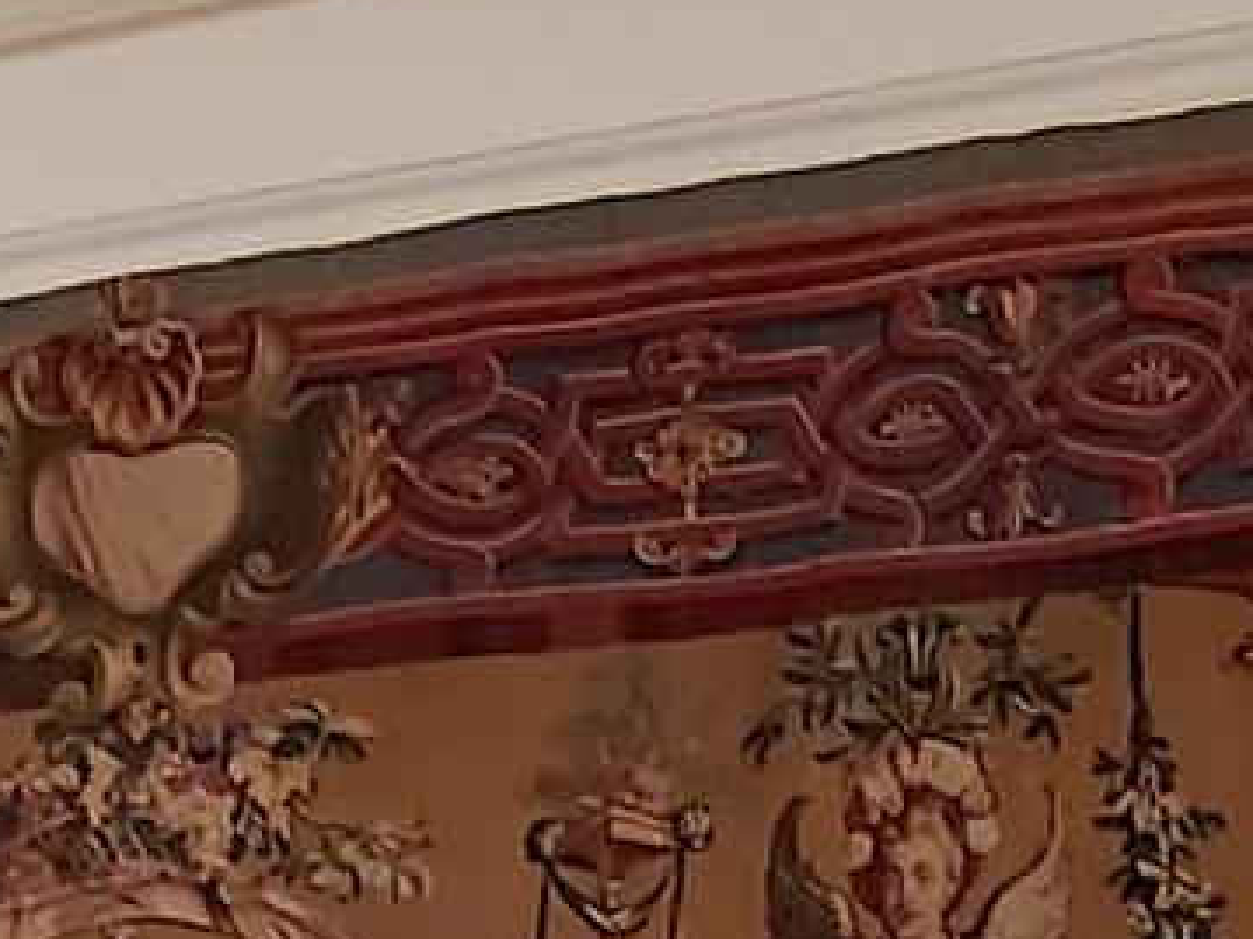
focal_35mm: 139
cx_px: -353
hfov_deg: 13.7
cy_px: 1798
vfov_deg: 10.0
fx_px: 5030
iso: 250
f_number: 1.7
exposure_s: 1/50
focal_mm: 3.92
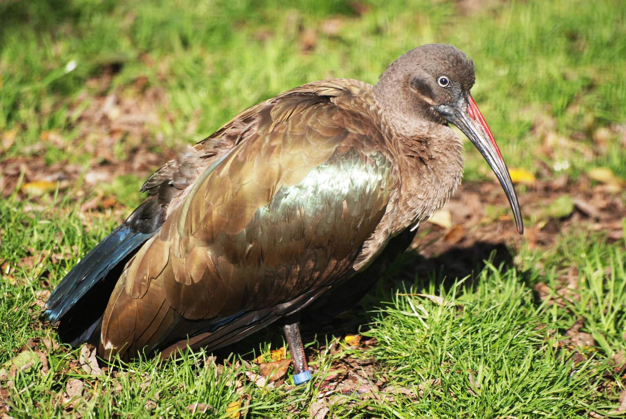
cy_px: 210
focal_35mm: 405
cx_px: 313
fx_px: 7051
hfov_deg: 5.1
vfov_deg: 3.4
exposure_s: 1/1600
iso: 1000
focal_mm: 270
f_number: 5.6
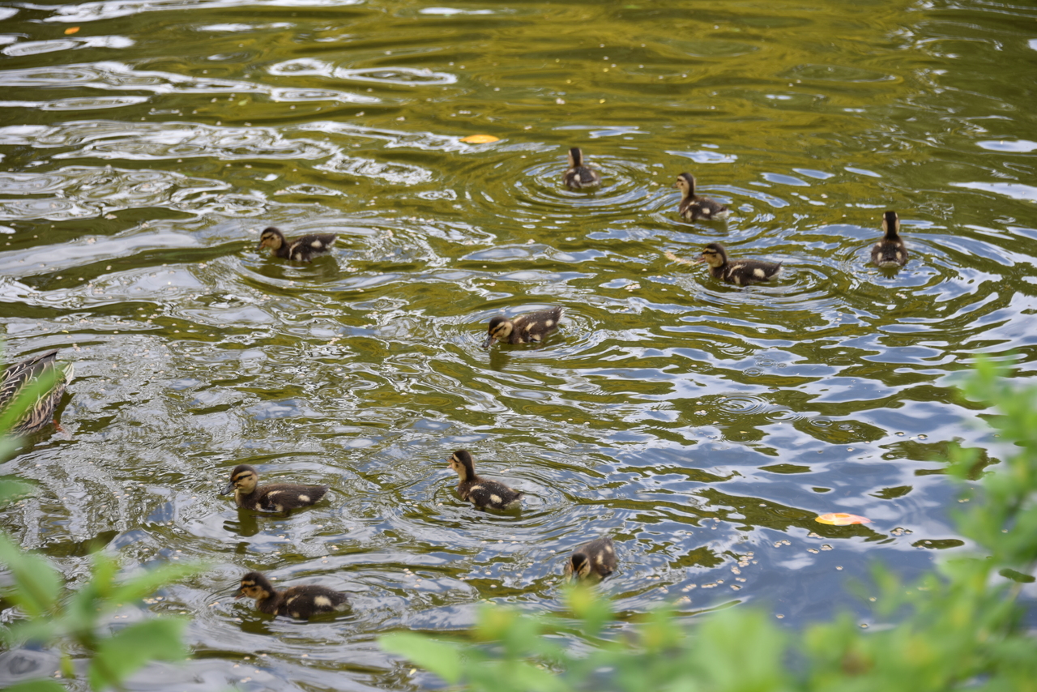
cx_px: 518
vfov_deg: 11.0
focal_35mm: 125
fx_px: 3601
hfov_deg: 16.4
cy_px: 346
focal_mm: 125
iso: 220
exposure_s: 1/250
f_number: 5.6
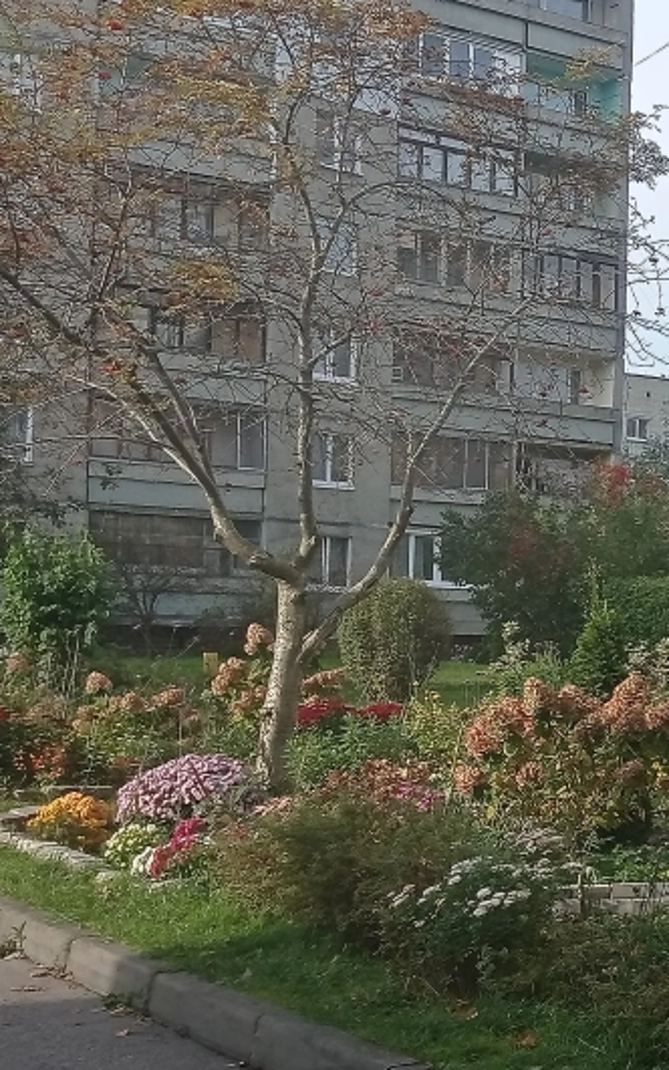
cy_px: 621
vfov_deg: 29.3
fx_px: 2041
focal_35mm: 70
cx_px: 1004
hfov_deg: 16.9
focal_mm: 4.74
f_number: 1.79
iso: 102
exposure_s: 1/1927
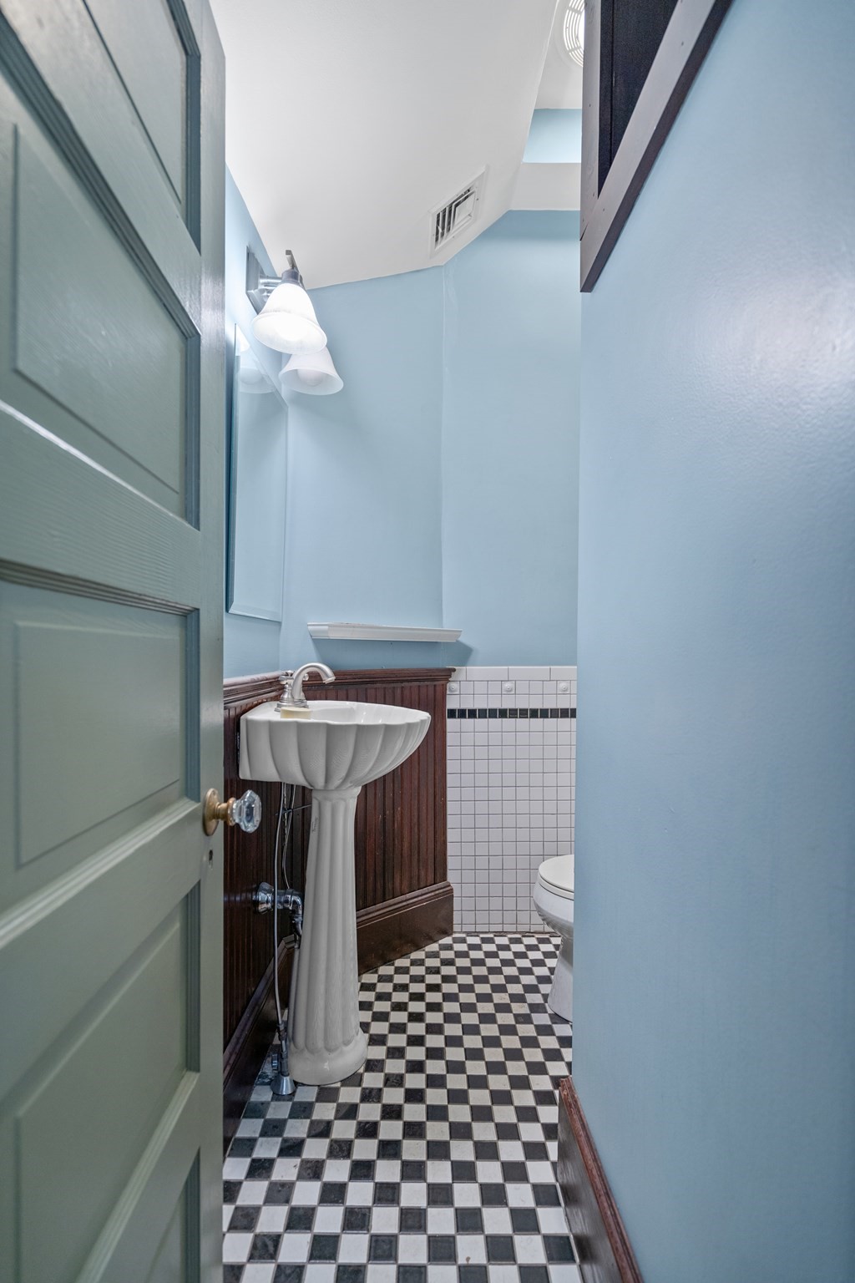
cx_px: 428
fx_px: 570
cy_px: 642
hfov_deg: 73.7
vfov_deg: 96.7
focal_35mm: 16
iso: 320
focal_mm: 16
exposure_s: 1/6
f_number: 4
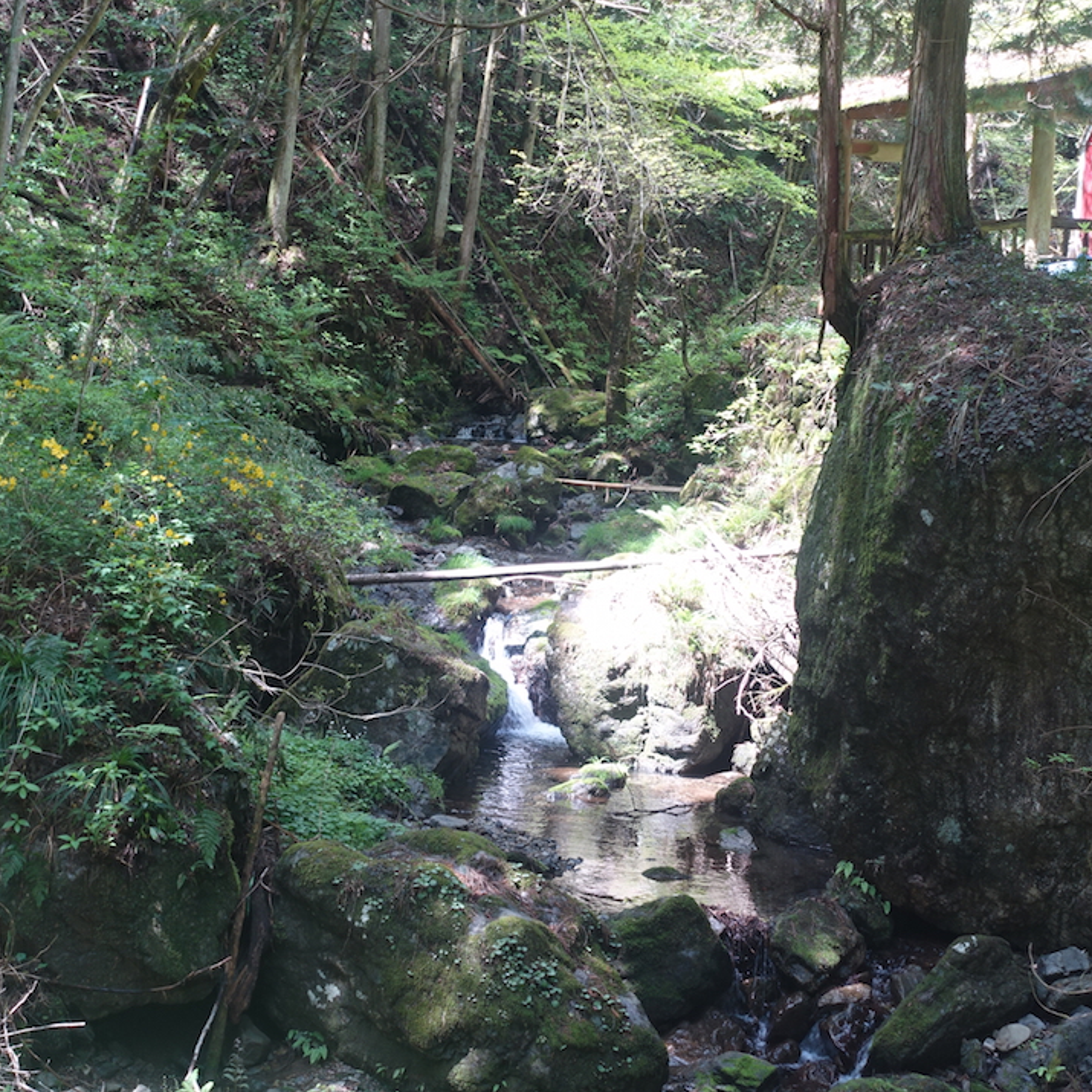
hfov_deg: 25.7
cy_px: 573
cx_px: 542
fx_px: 2391
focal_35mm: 67
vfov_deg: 25.7
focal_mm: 17.06
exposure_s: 1/50
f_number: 2.8
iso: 125
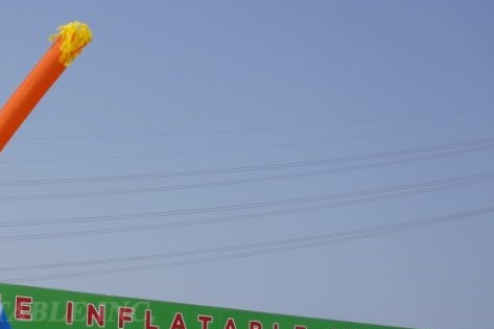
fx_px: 713
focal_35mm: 52
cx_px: -33
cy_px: 332
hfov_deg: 33.8
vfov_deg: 24.7
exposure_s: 1/400
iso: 100
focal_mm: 16
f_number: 8
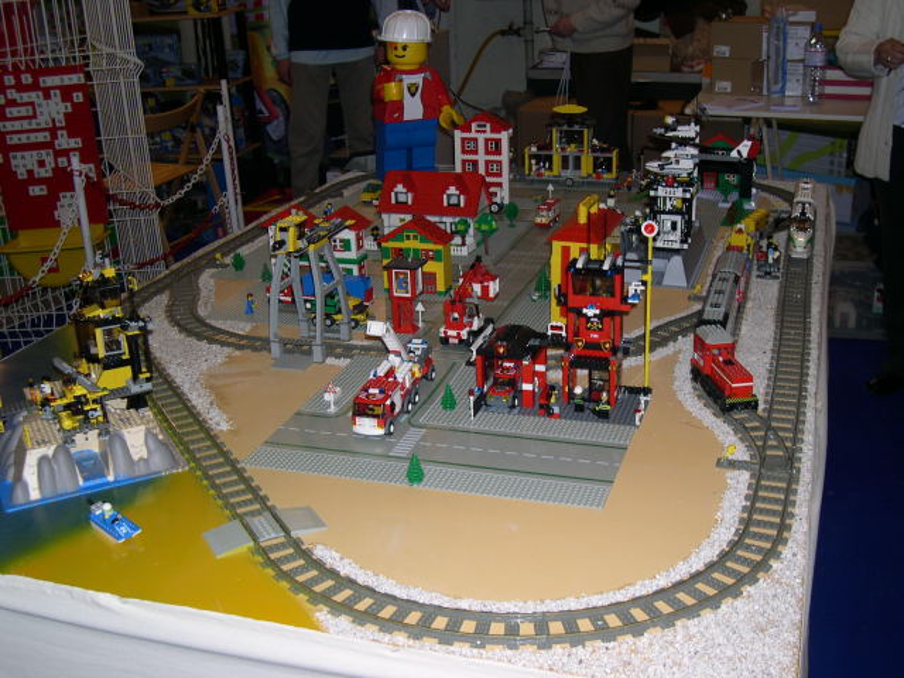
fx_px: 1097
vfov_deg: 34.3
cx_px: 452
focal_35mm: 42
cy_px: 339
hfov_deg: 44.8
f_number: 2.9
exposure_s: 1/60
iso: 100
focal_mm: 9
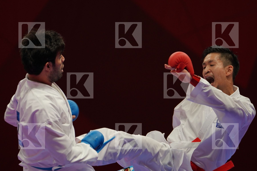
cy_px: 86
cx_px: 128
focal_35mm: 400
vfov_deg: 3.4
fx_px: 2855
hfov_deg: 5.2
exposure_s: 1/500
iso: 800
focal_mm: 267
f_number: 4
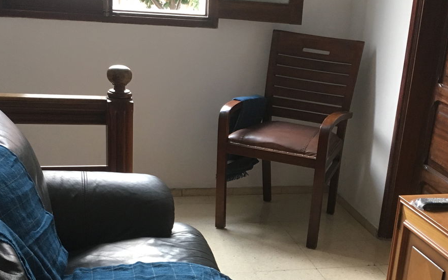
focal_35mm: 56
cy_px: 237
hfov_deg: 36.1
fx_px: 684
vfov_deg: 22.7
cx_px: 272
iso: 160
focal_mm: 4.15
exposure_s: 1/33
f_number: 2.2
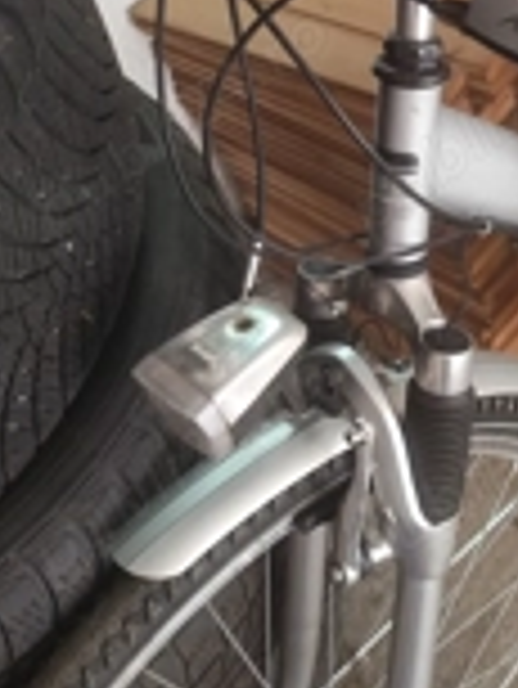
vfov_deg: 31.7
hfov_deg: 24.4
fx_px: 1195
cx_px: 338
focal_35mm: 60
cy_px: 198
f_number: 1.65
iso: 1000
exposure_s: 1/25
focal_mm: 6.14
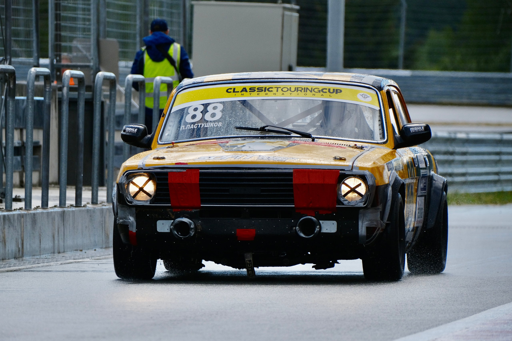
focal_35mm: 450
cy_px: 170
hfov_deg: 4.6
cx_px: 256
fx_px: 6400
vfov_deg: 3.1
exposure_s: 1/2500
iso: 640
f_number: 5.6
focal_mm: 300
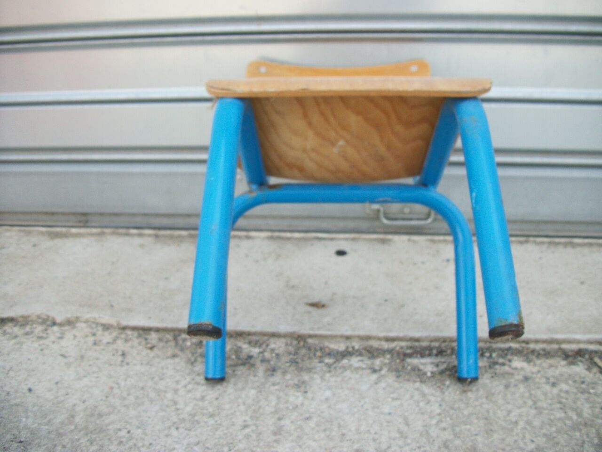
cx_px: 301
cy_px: 226
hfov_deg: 56.8
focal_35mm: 32
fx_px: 557
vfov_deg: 44.2
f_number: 2.9
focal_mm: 5.7
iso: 80
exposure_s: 1/250
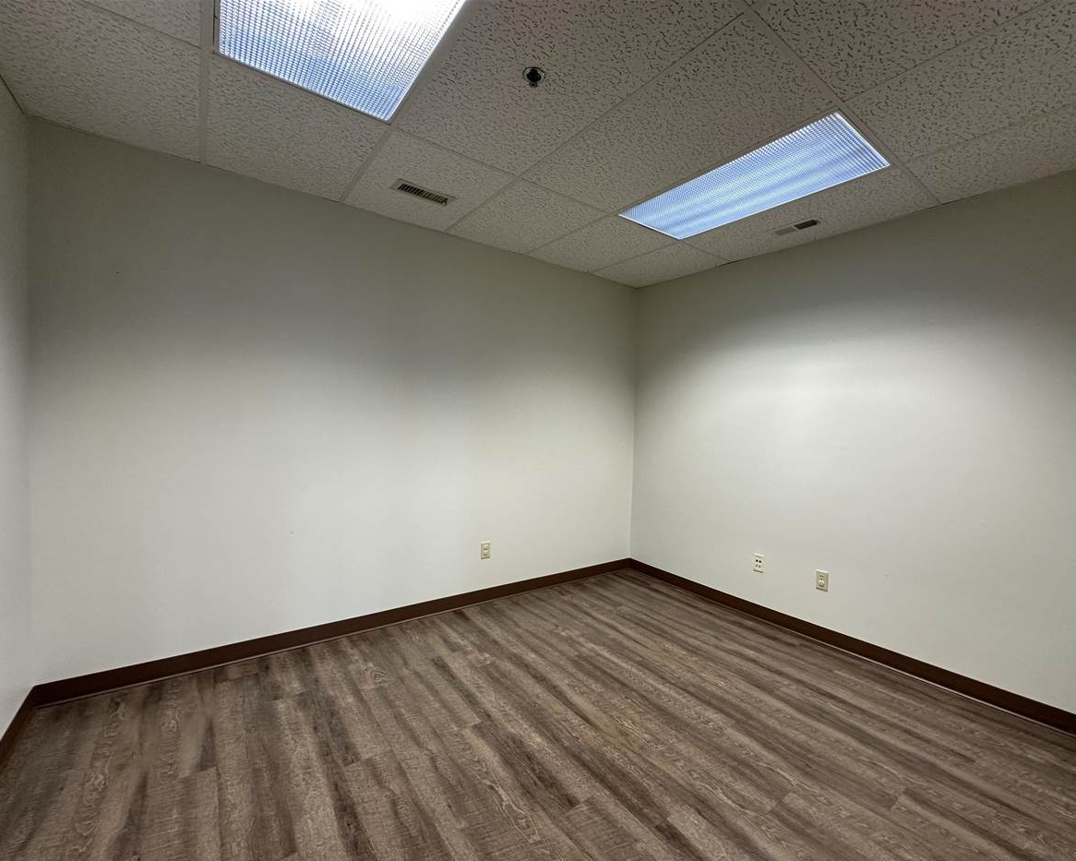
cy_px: 442
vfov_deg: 84.0
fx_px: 478
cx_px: 567
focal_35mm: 15
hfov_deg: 96.7
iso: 200
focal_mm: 2.22
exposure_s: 1/120
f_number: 2.2
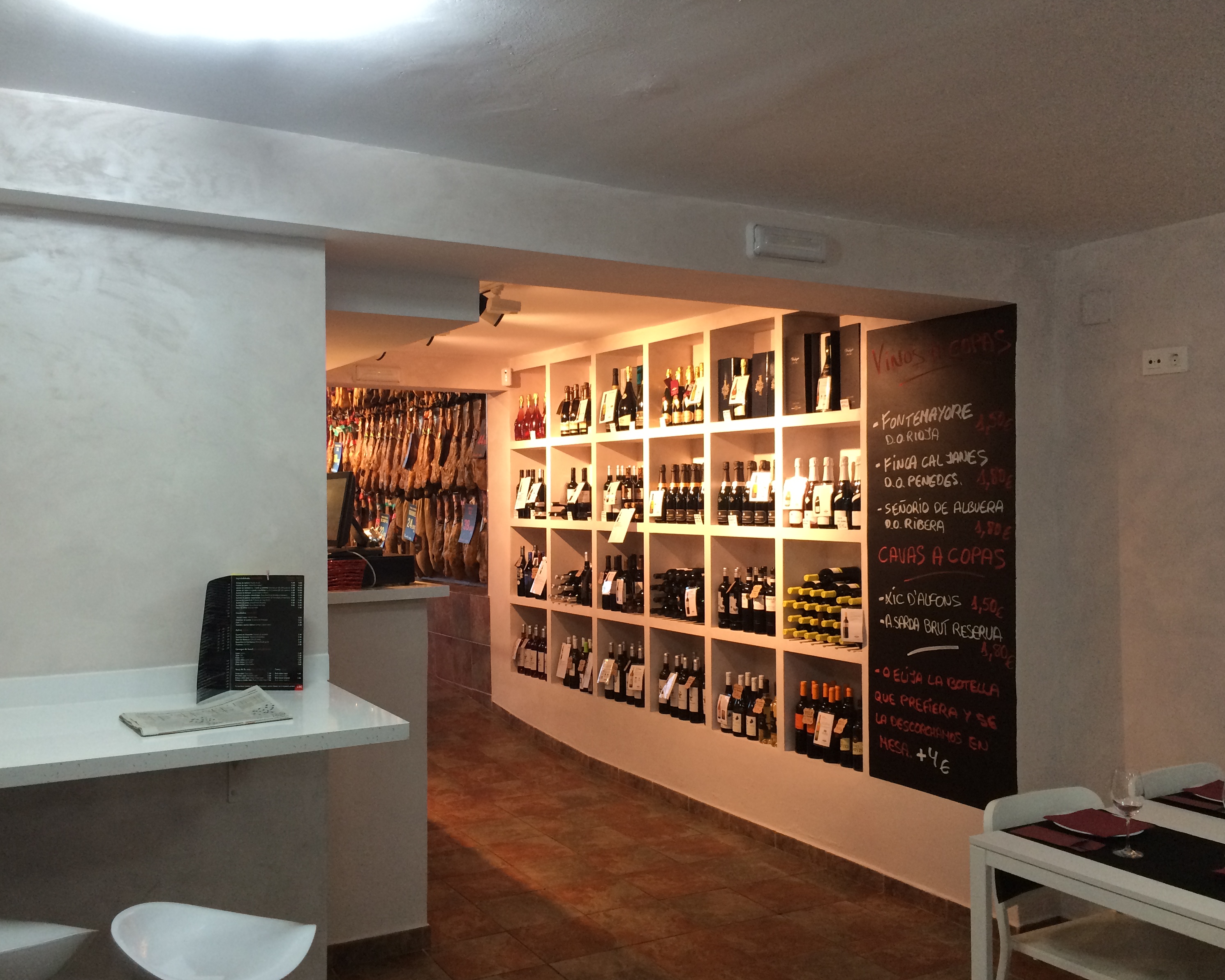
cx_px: 572
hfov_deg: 57.1
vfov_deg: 47.1
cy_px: 498
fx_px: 1124
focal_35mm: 31
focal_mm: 4.15
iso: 80
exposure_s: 1/33
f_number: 2.2
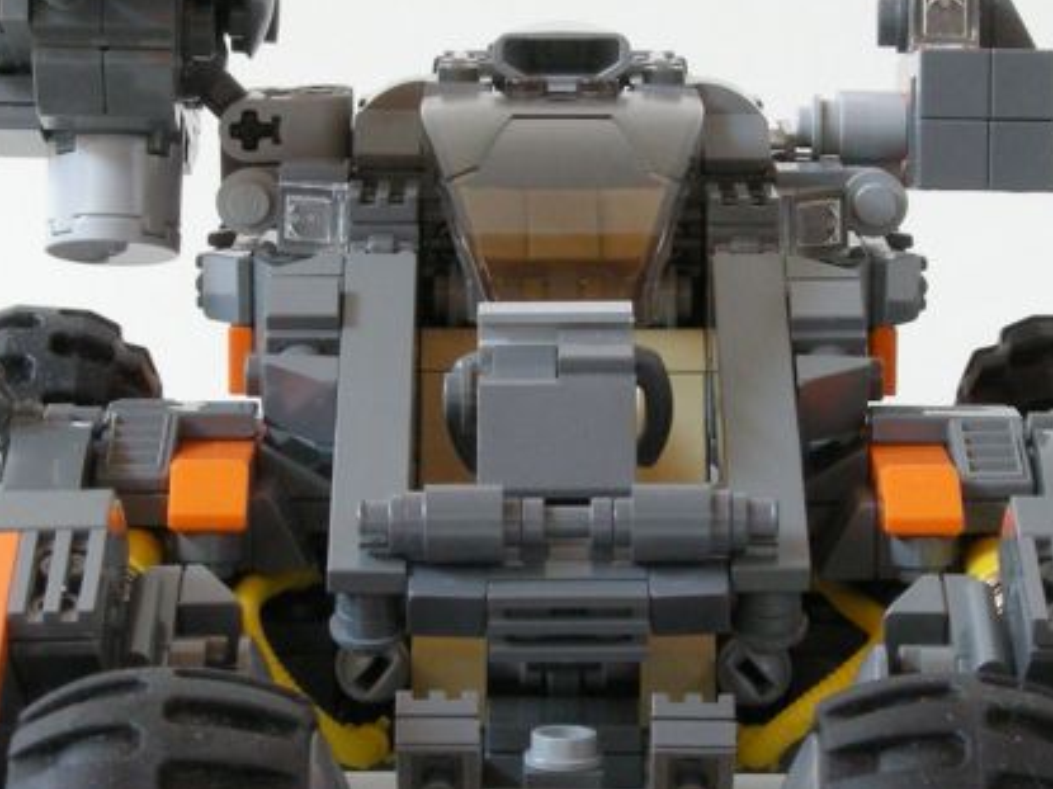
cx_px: 535
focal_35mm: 185
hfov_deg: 10.7
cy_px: 459
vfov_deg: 8.0
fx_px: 5626
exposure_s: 1/2.2
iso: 200
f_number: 7.6
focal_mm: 15.7
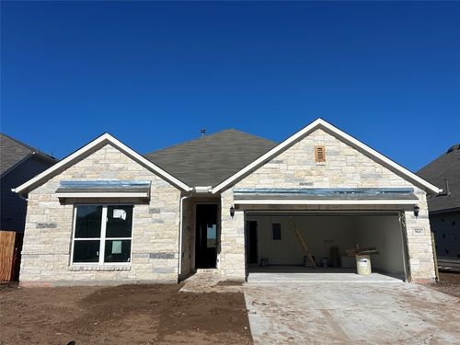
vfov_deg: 53.1
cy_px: 172
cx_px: 230
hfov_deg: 67.3
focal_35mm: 26
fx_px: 346
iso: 50
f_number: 1.5
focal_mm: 5.7
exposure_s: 1/12658
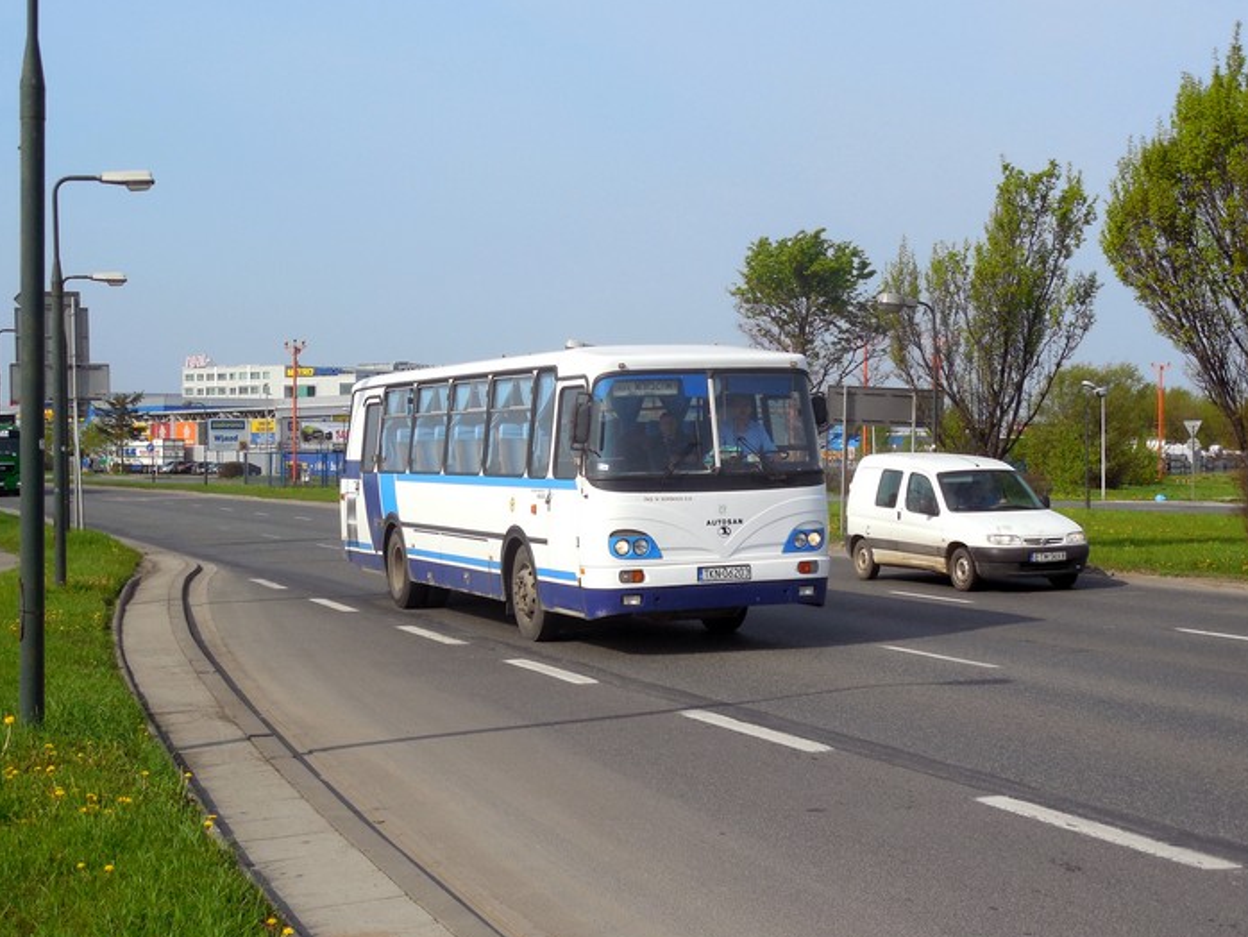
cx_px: 617
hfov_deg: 34.9
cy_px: 497
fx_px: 1984
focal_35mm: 55
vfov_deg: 26.6
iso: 125
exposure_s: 1/1000
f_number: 4
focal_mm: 8.7
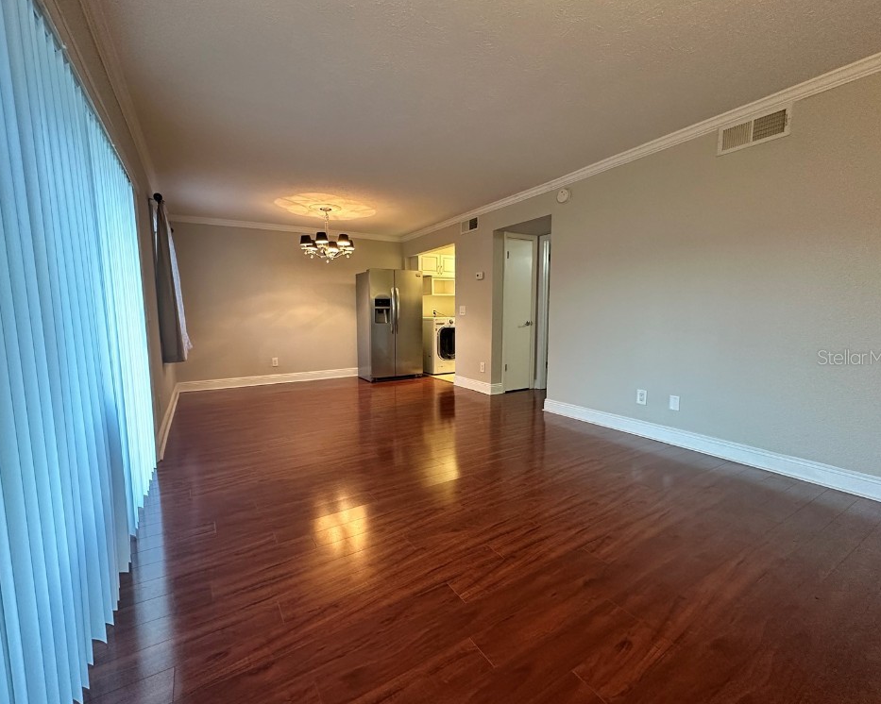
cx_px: 423
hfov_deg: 96.8
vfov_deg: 84.0
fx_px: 391
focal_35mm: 15
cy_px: 357
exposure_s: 1/60
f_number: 2.2
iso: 500
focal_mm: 2.22
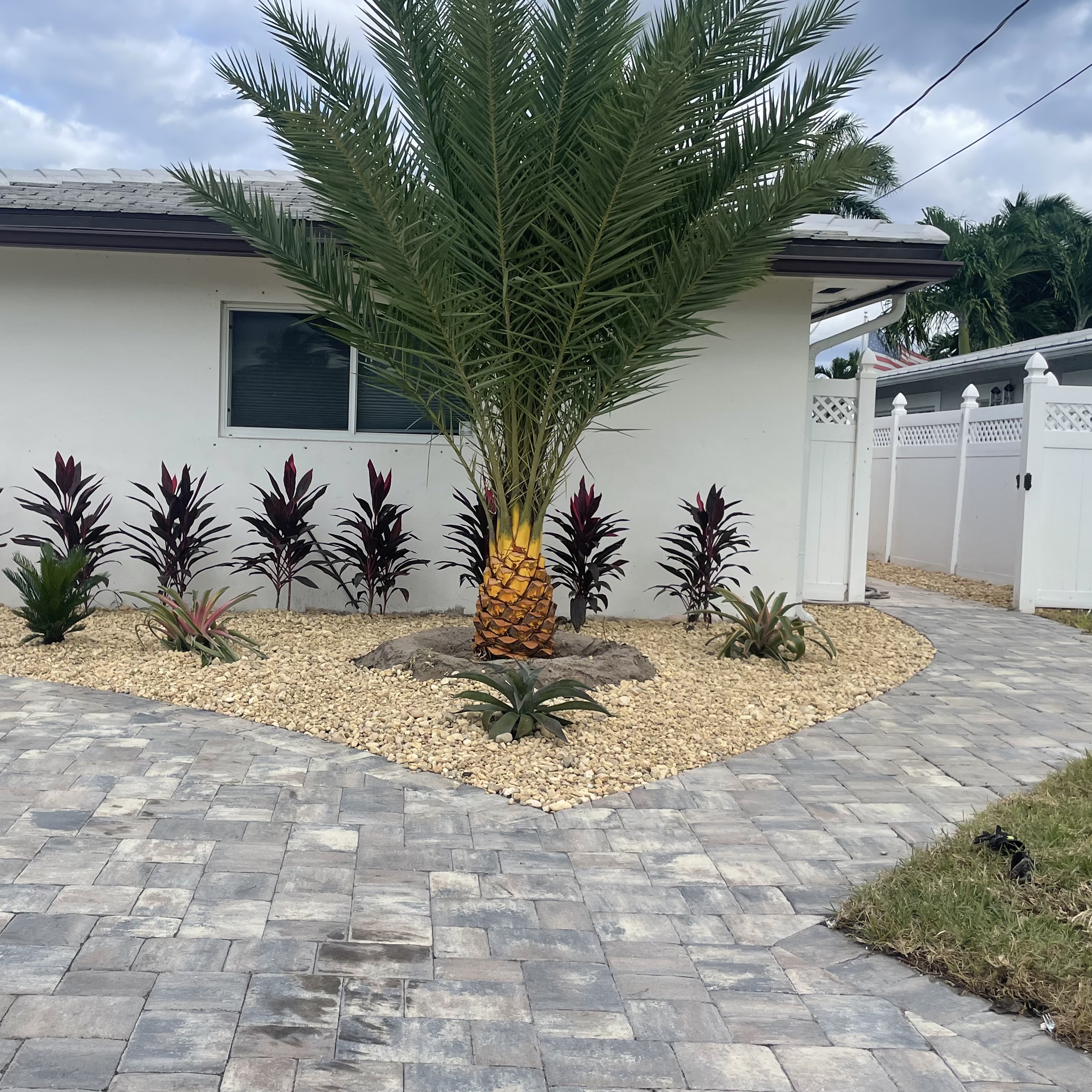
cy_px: 578
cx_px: 424
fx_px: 1392
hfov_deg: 42.6
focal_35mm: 39
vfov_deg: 42.8
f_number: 1.6
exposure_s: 1/2092
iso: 32
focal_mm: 4.2
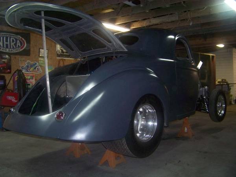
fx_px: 245
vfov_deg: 39.7
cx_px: 118
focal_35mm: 36
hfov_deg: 51.4
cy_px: 88
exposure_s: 1/30
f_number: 2.8
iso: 200
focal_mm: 5.85
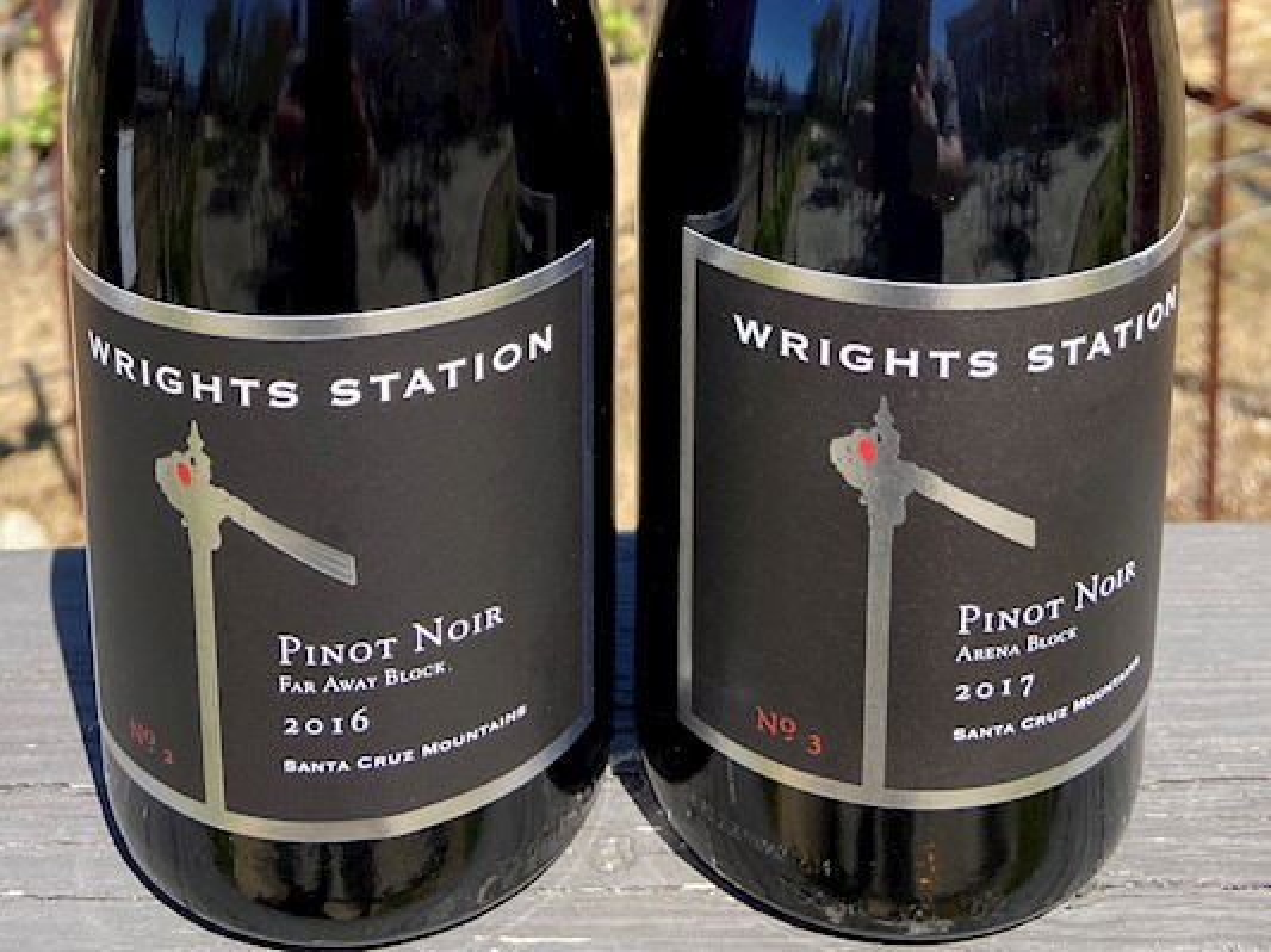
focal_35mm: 26
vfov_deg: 53.0
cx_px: 636
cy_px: 476
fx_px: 954
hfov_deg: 67.3
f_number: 1.8
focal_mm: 4.25
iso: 32
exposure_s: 1/1259
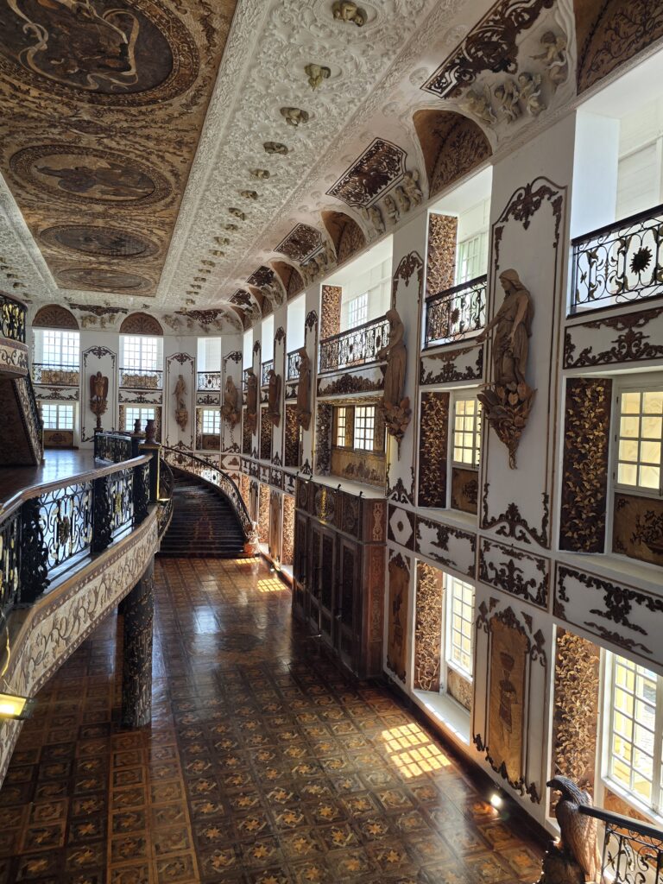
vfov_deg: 73.9
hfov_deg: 58.9
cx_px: 332
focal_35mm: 23
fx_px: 587
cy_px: 442
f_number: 1.7
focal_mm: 6.3
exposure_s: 1/120
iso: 50
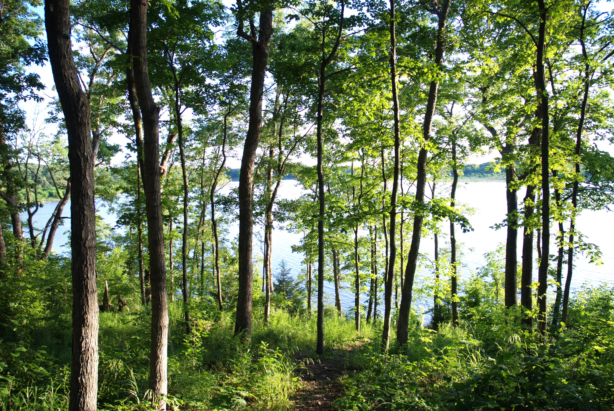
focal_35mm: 27
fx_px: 461
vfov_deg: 48.0
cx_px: 307
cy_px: 206
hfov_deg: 67.3
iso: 125
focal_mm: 18
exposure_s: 1/80
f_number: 4
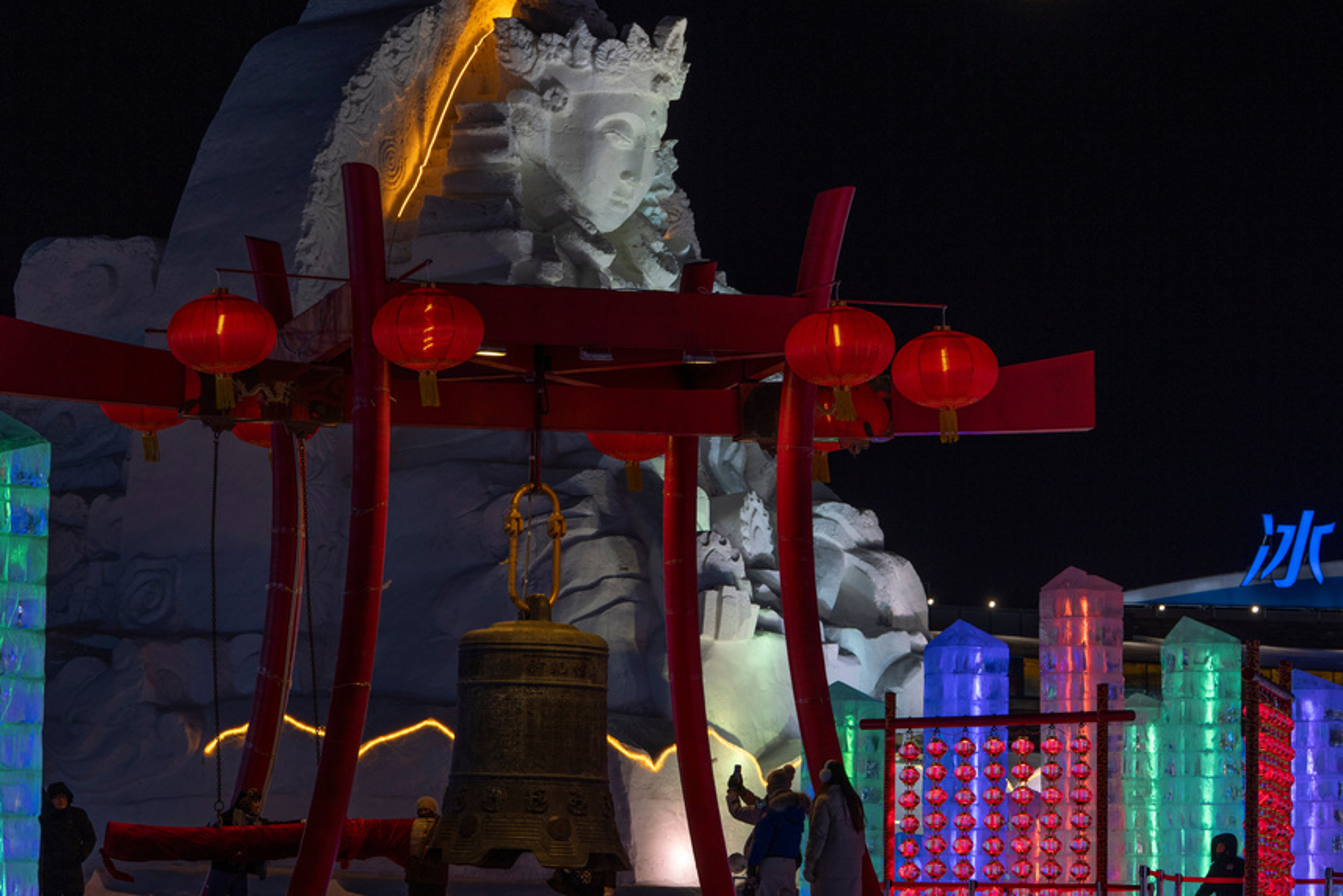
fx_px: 5038
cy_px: 413
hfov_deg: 15.2
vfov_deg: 10.2
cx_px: 602
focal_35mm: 135
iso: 320
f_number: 7.1
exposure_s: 1/100
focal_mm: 113
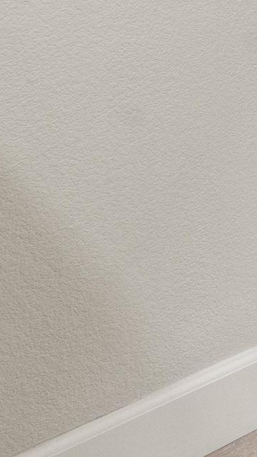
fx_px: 836
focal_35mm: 69
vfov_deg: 24.9
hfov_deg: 12.5
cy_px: -193
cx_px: 663
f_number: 9
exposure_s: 1
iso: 2000
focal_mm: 14
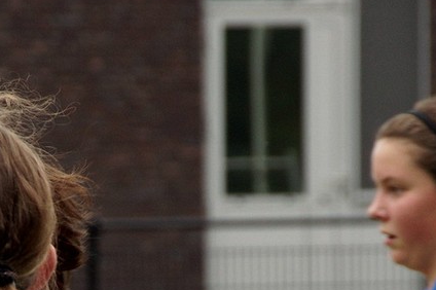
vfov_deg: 2.5
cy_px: 309
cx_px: 64
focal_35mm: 544
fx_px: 6583
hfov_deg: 3.8
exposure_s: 1/320
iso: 640
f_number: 8
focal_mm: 150
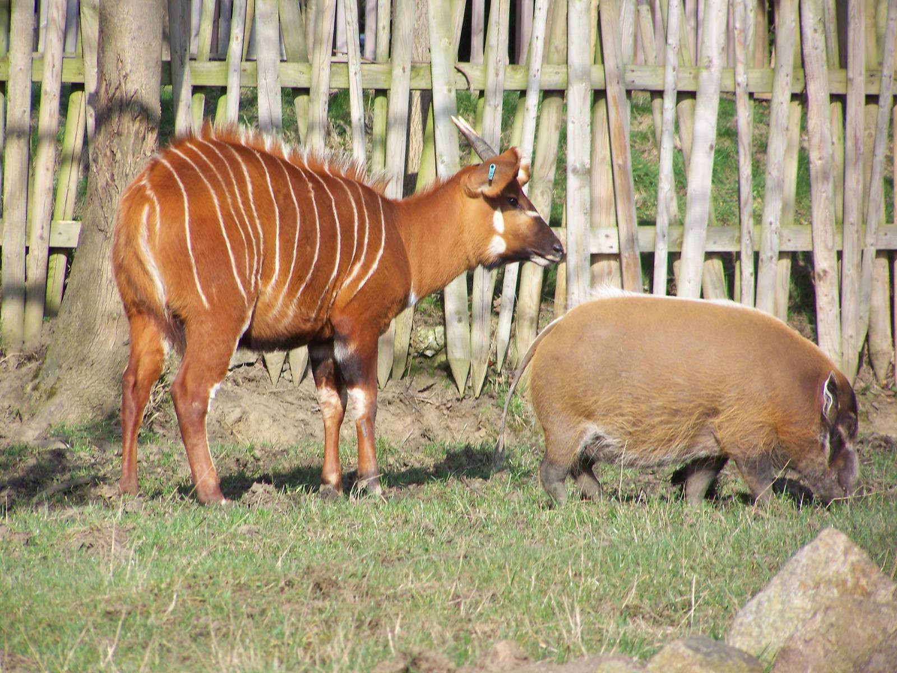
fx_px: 8214
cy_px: 336
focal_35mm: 317
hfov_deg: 6.3
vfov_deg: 4.7
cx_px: 448
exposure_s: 1/400
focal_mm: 52.6
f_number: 3.4
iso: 64
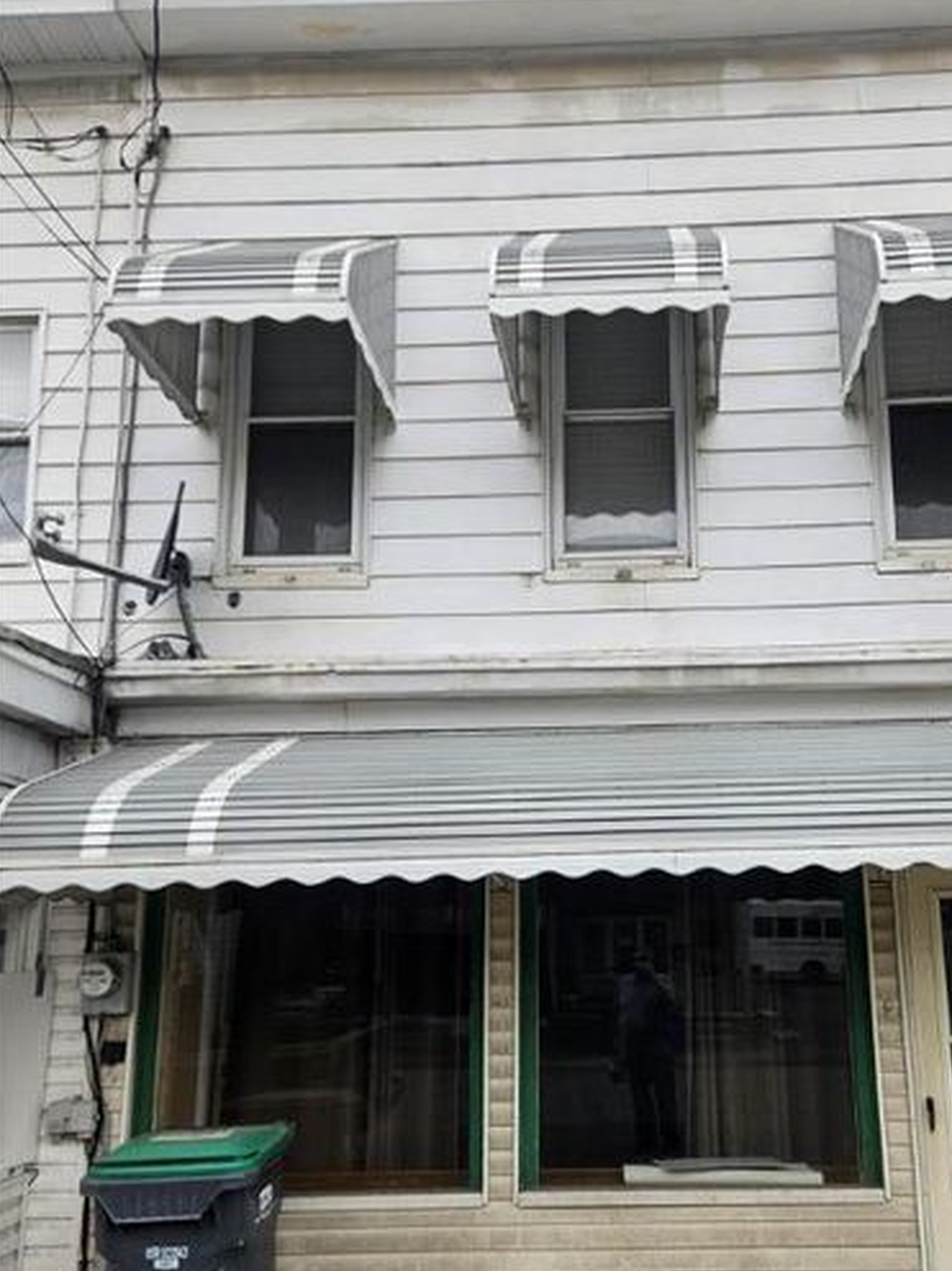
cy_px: 759
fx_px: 1137
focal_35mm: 31
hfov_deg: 44.7
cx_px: 639
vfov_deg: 57.9
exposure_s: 1/180
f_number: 1.8
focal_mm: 5.4
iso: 25
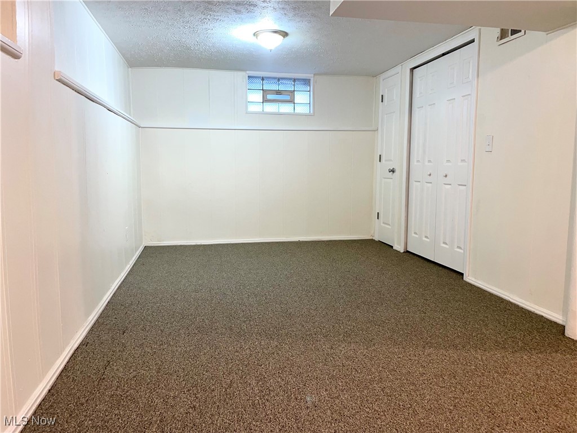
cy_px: 216
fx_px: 433
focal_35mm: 26
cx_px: 288
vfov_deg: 53.1
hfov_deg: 67.3
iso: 50
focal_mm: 4.2
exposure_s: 1/15
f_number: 1.6
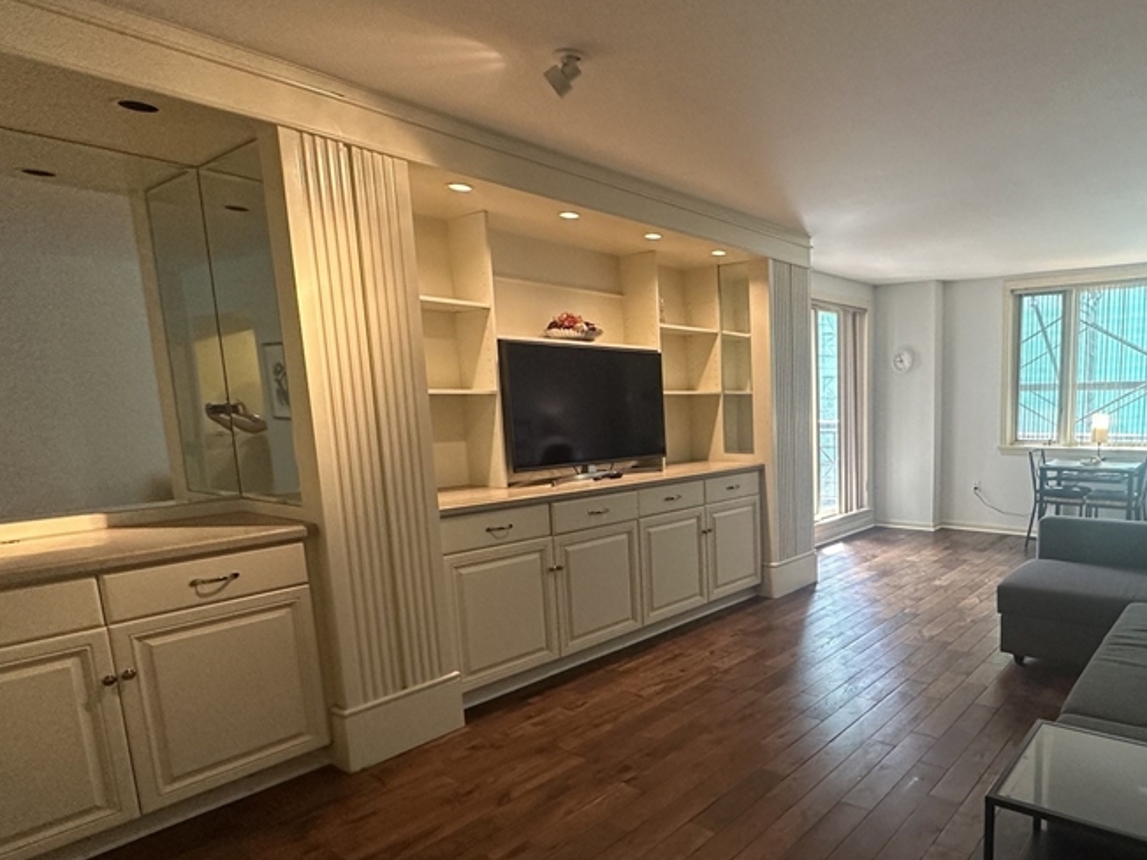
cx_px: 807
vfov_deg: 60.6
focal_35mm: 22
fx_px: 729
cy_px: 510
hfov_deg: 72.9
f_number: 2.2
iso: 250
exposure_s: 1/120
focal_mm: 2.22
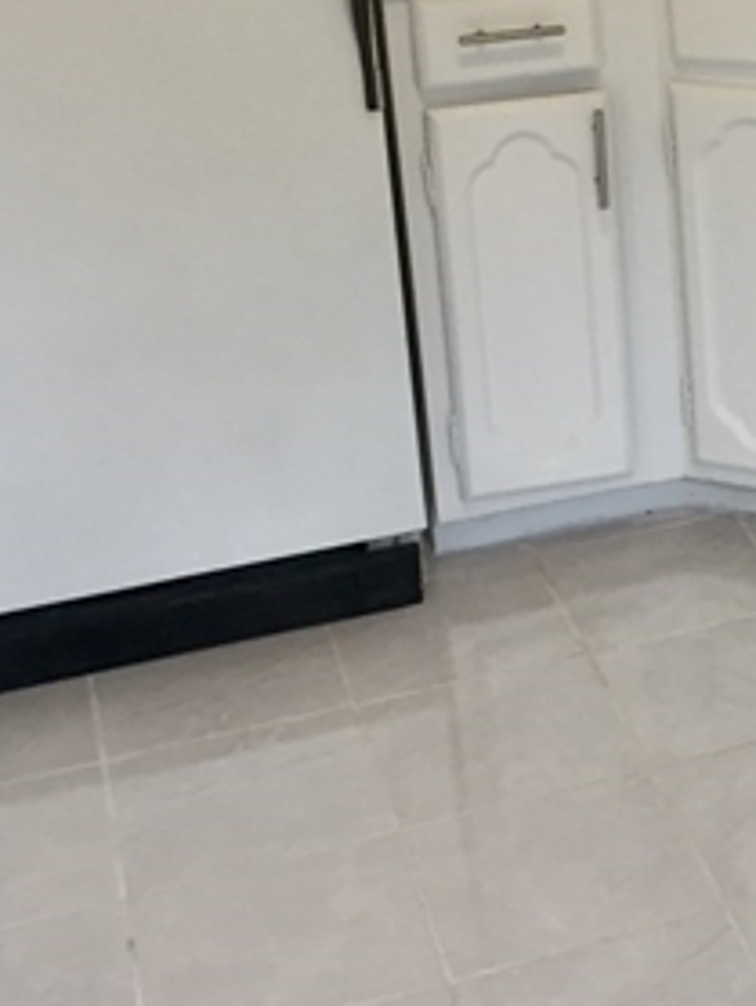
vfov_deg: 24.1
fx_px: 2326
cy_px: 217
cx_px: 951
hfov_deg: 17.4
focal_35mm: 80
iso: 80
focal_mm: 4.15
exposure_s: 1/30
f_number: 2.2
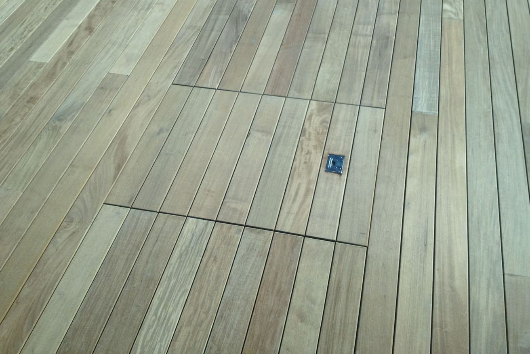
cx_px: 263
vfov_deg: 35.9
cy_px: 153
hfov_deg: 51.9
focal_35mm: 37
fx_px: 545
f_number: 2.4
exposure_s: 1/3460
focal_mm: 4.28
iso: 64
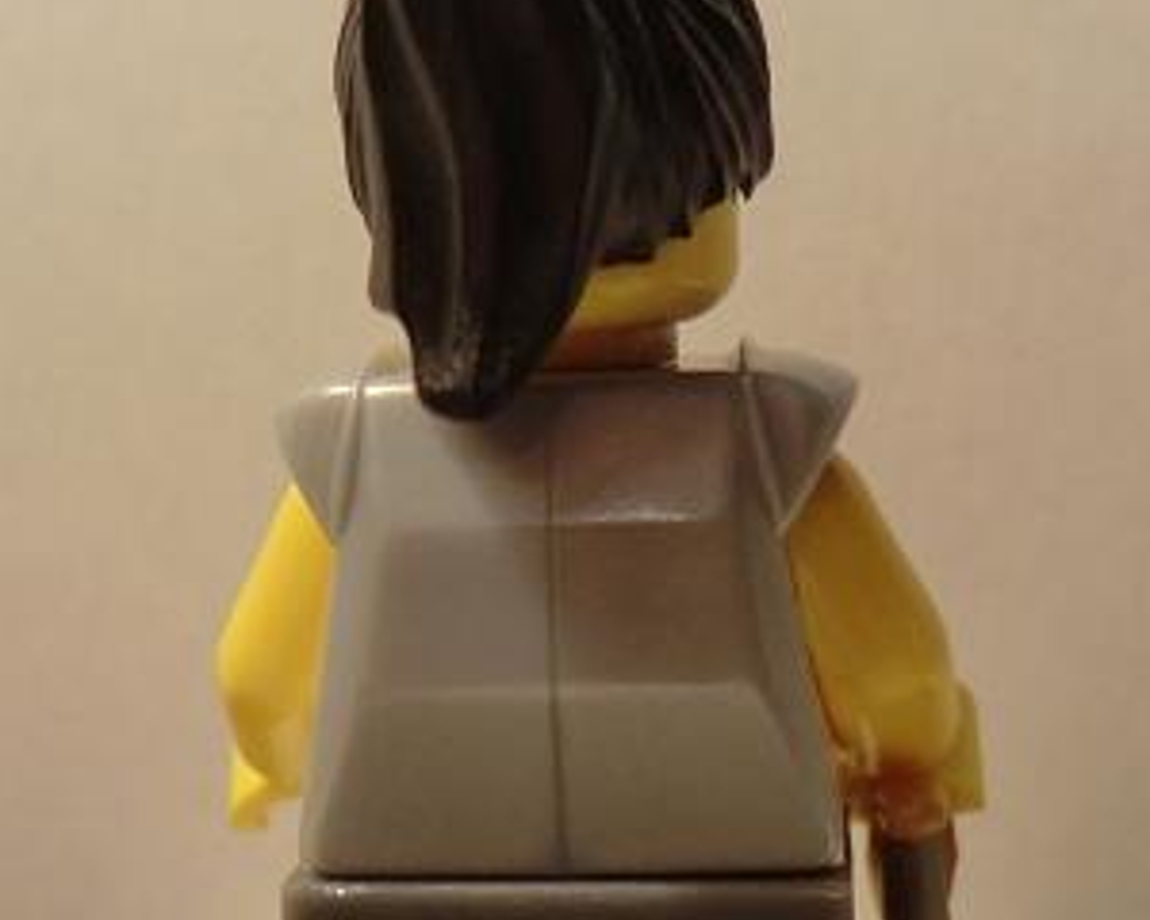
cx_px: 680
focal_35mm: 68
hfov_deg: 27.9
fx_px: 2314
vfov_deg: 22.4
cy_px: 608
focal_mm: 6.1
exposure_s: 1/60
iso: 250
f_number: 3.6
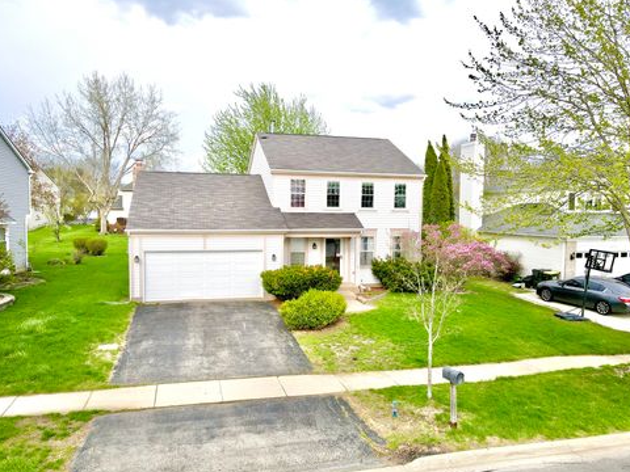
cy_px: 243
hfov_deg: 69.4
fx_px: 455
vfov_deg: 54.9
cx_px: 322
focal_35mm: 25
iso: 100
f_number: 2.8
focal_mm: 4.5
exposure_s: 1/250
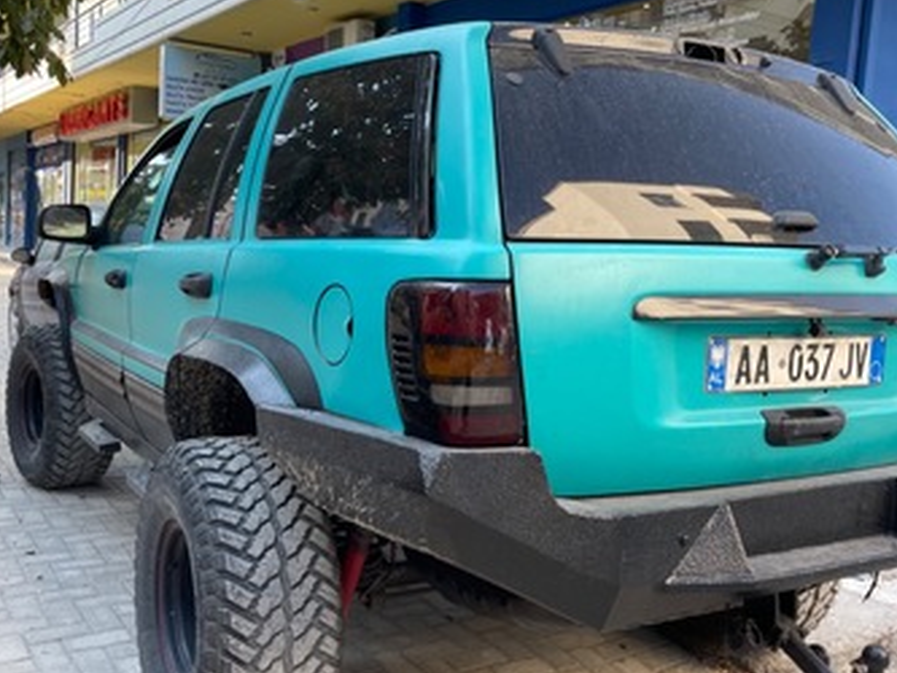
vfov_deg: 51.4
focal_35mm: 27
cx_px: 418
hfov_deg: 65.2
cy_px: 320
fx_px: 700
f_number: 1.6
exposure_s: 1/329
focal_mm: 5.1
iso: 32
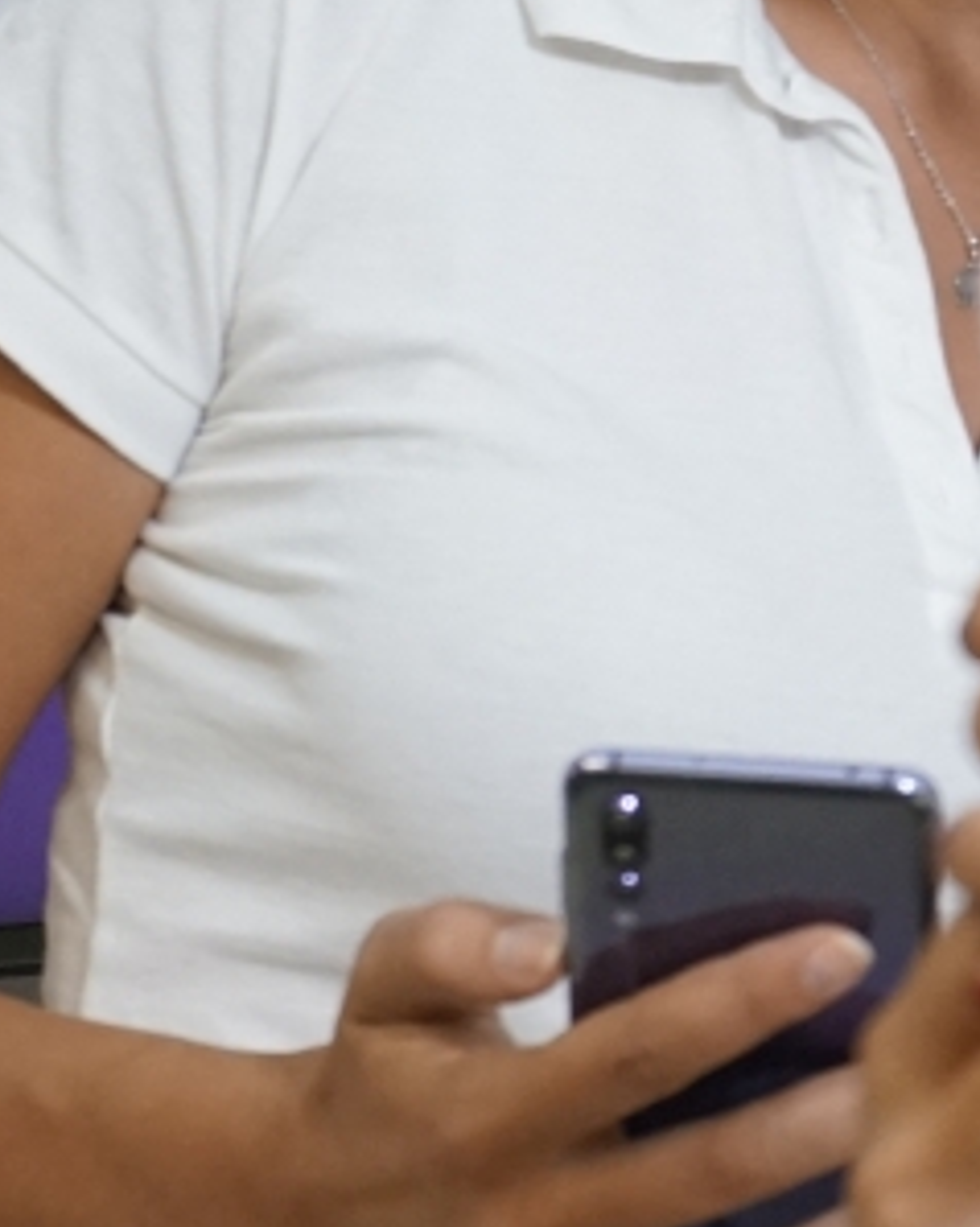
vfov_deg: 11.0
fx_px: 6315
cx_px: 1425
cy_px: 181
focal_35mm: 174
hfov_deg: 8.7
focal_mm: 46
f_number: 4.5
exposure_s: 1/160
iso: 2500
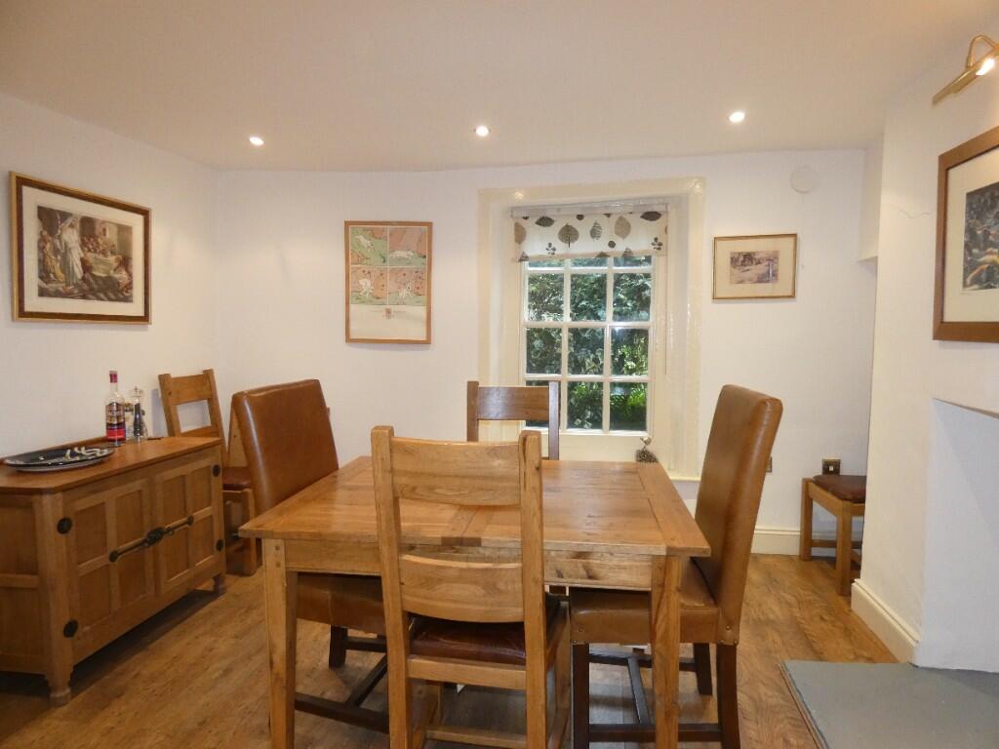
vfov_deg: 66.0
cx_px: 500
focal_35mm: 20
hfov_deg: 81.7
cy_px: 374
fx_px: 577
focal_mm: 3.6
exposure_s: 1/50
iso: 400
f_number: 2.8
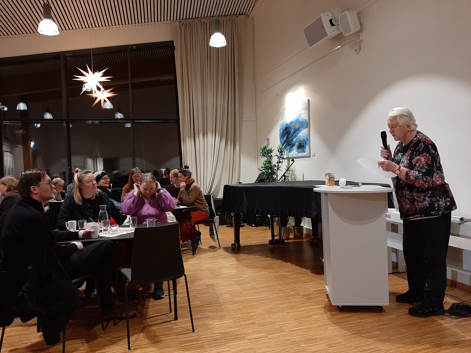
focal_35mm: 26
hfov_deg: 67.3
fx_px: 354
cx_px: 236
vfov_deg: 53.1
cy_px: 176
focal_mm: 3.93
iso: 250
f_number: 1.7
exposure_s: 1/25
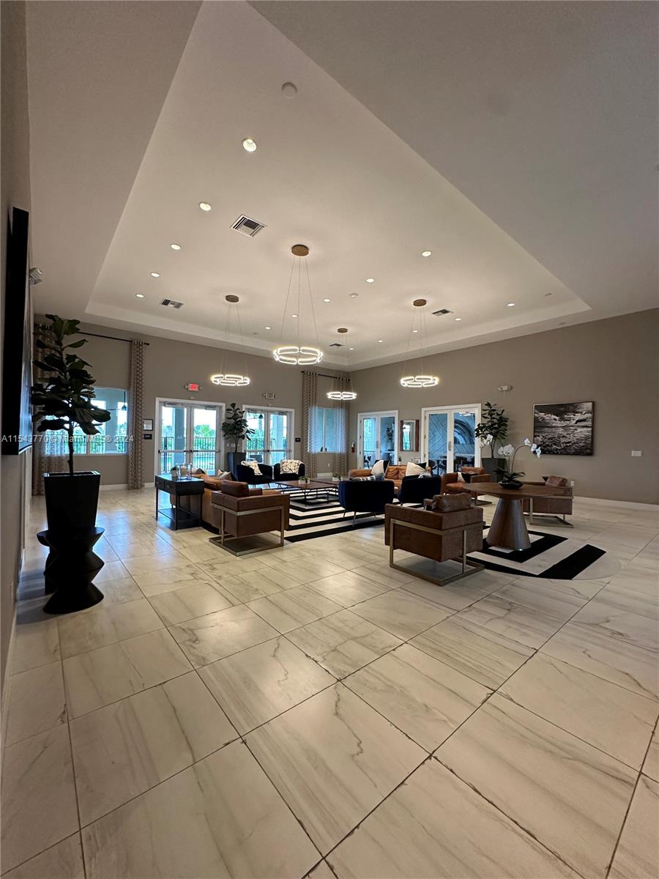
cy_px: 440
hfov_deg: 85.7
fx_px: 355
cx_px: 330
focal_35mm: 14
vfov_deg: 102.1
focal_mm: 2.22
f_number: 2.2
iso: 200
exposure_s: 1/120
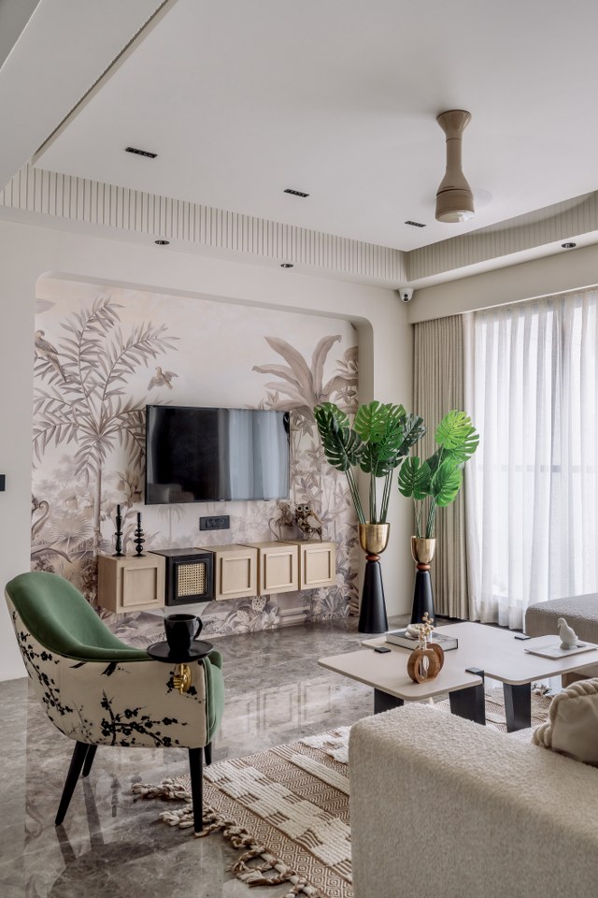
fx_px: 723
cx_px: 299
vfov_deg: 63.7
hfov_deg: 45.0
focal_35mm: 29
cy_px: 449
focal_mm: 29
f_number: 8
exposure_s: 1/3
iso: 160
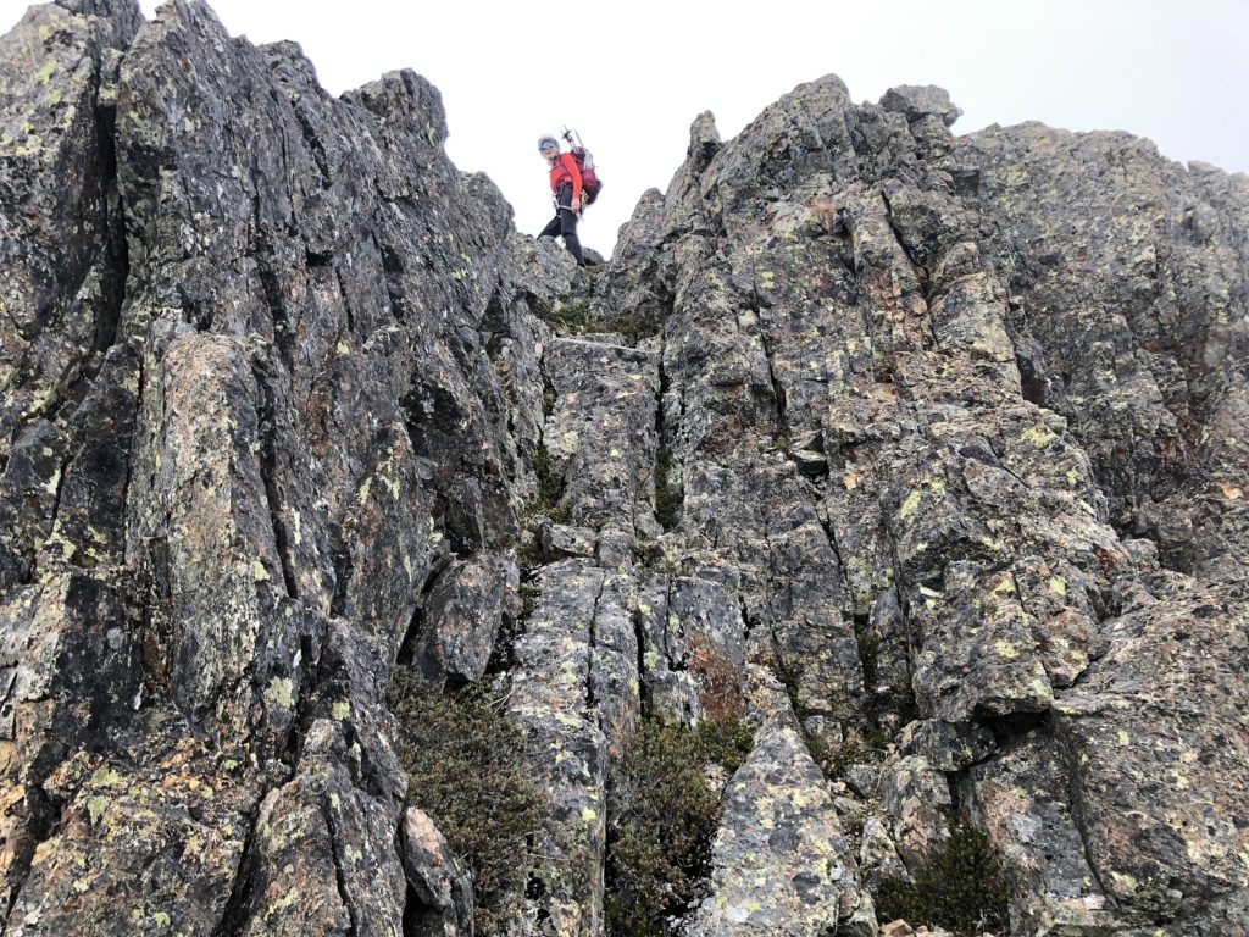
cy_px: 468
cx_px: 624
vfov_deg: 49.7
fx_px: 1010
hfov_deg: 63.4
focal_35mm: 28
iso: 20
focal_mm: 3.99
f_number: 1.8
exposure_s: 1/147
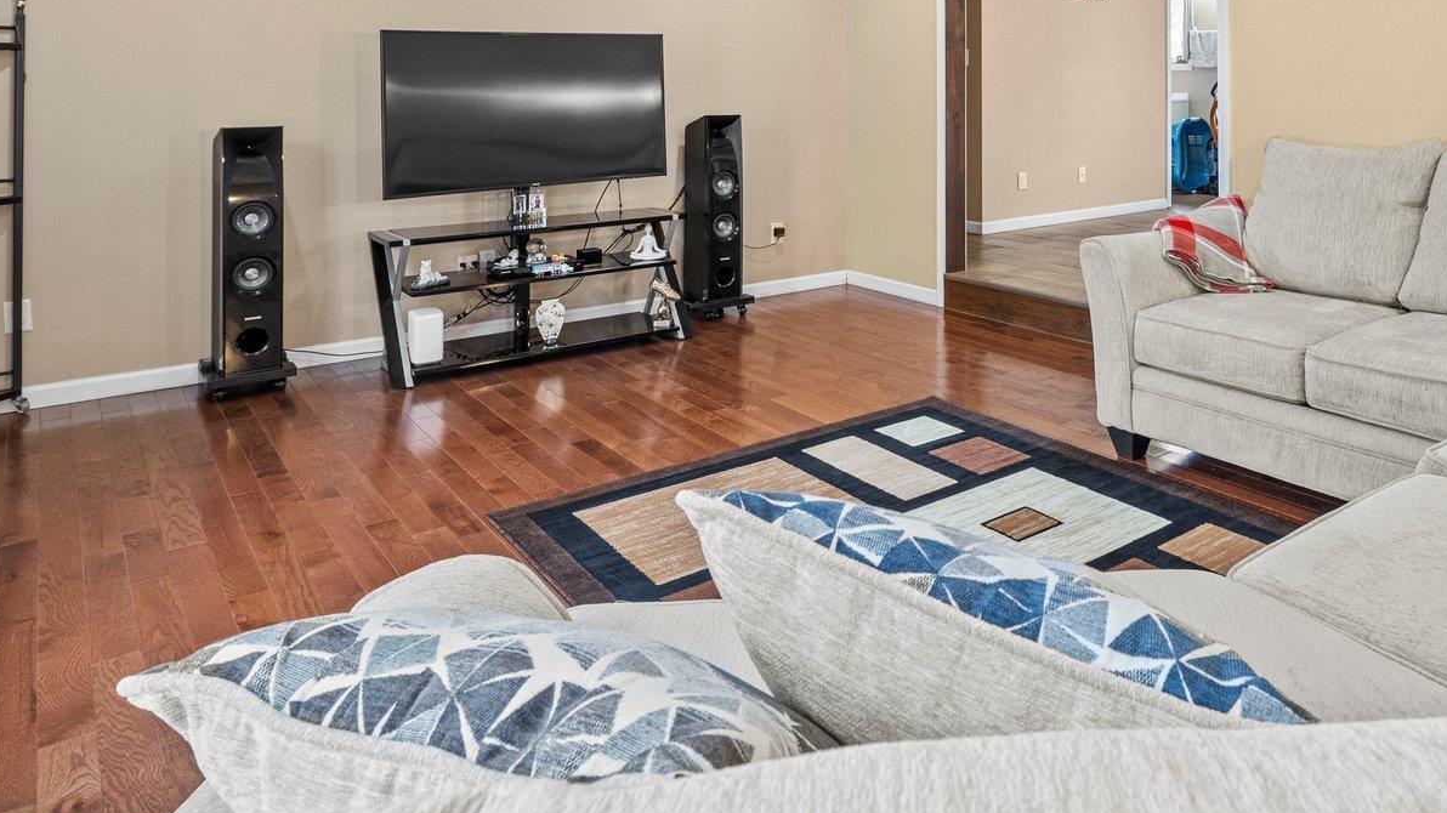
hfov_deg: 66.3
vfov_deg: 39.0
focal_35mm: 27
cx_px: 1052
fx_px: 1036
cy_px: 44
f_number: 5
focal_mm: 10
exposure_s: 1/10
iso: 800
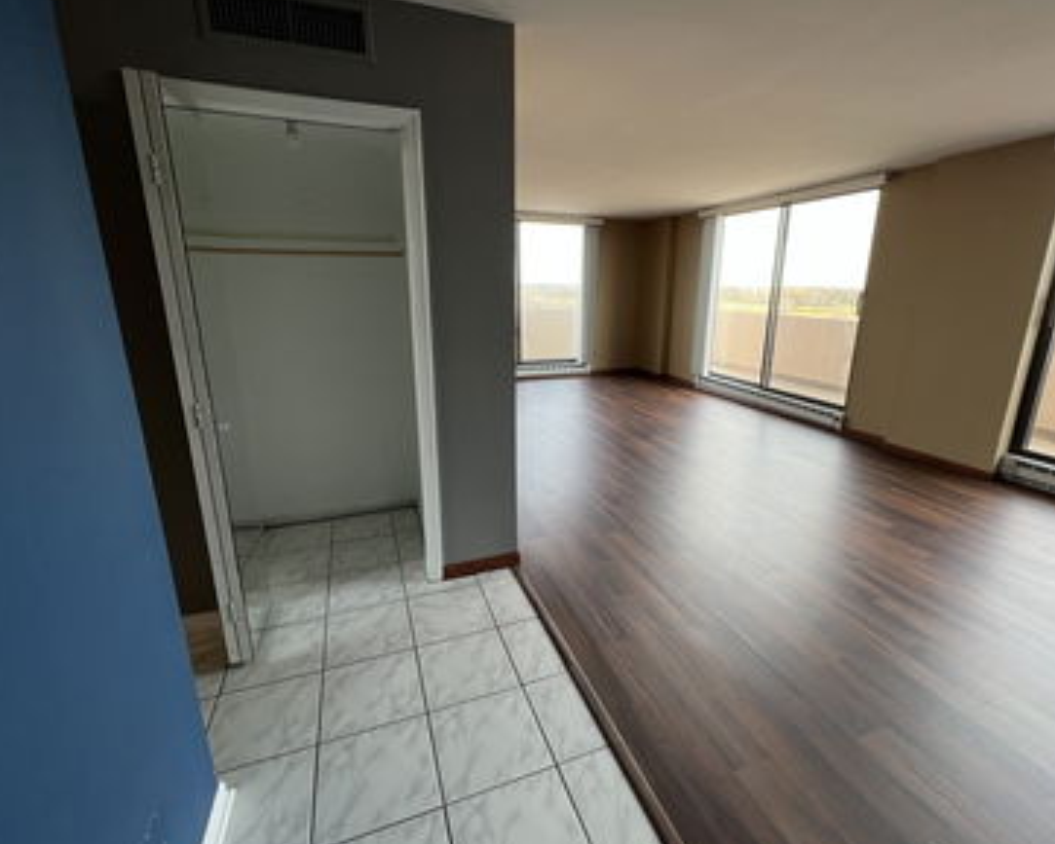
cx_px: 557
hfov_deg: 96.7
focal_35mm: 15
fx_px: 468
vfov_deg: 84.1
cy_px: 421
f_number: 1.8
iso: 40
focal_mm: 1.57
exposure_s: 1/99
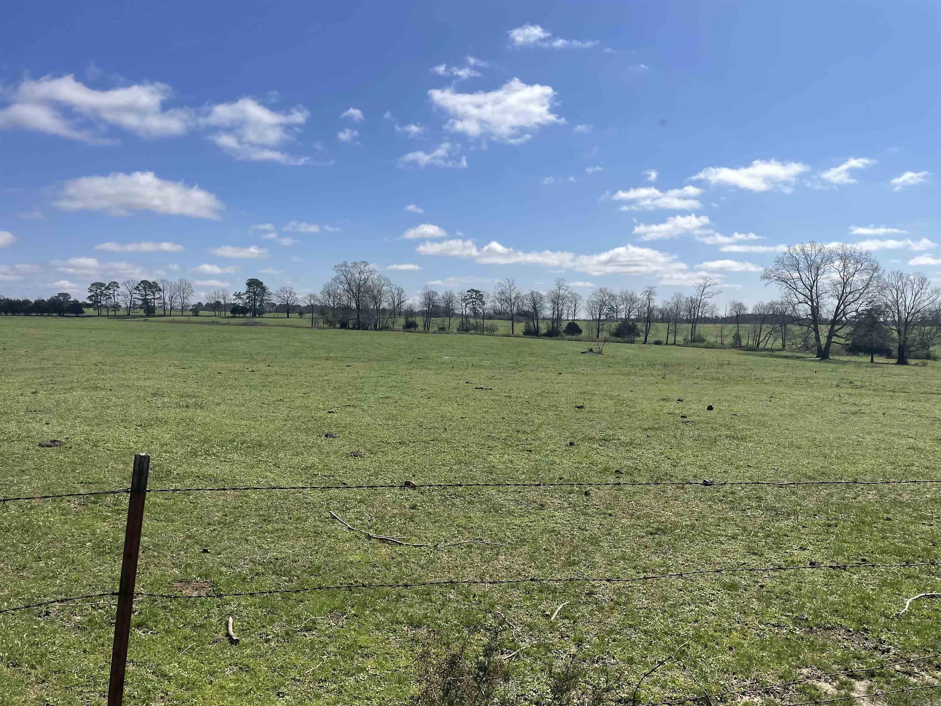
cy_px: 353
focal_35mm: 26
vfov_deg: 53.1
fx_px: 707
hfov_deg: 67.3
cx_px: 470
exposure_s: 1/5814
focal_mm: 4.2
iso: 32
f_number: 1.6
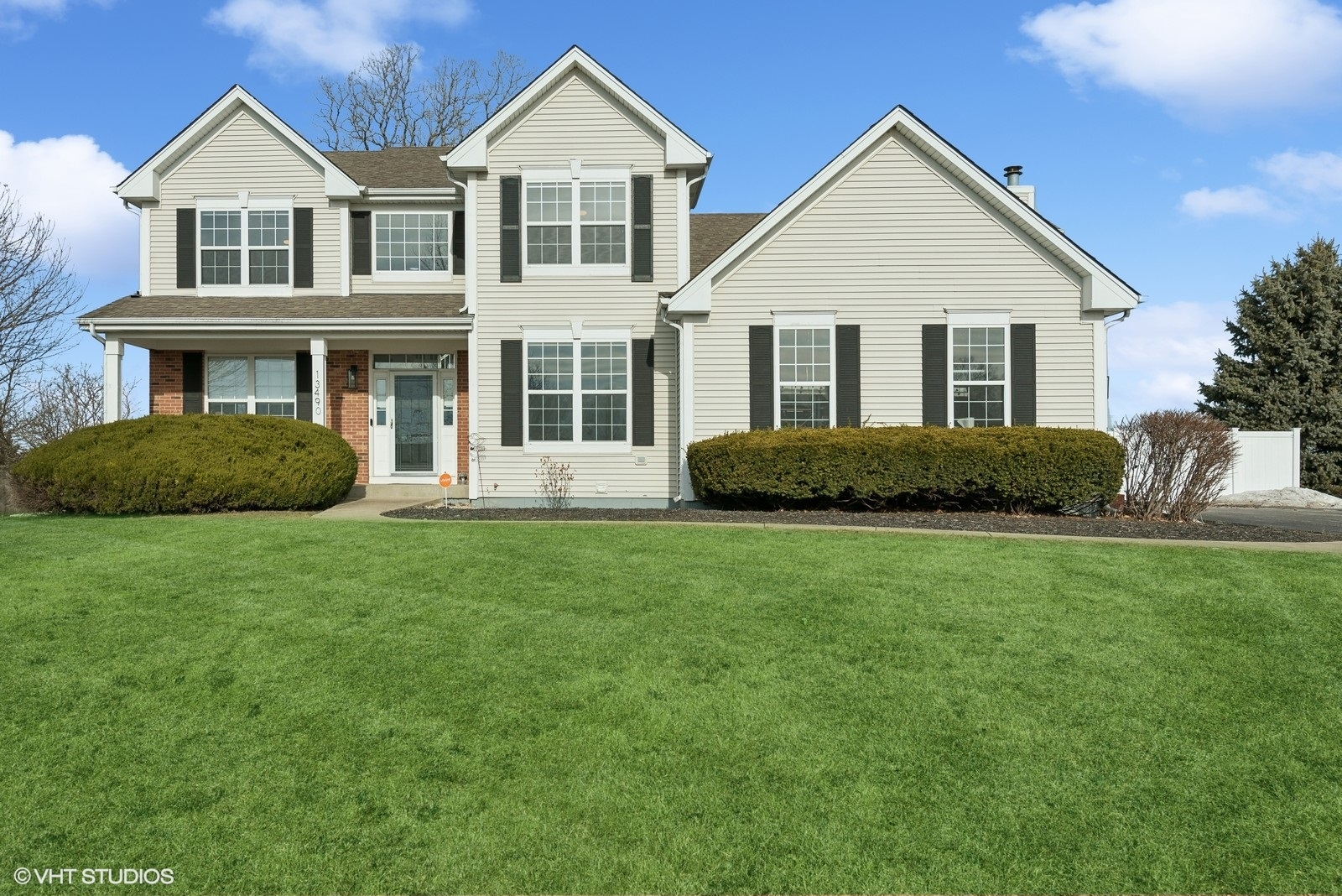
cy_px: 448
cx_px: 671
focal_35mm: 24
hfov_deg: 73.7
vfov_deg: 53.2
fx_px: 895
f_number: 8
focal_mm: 24
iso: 200
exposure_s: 1/500
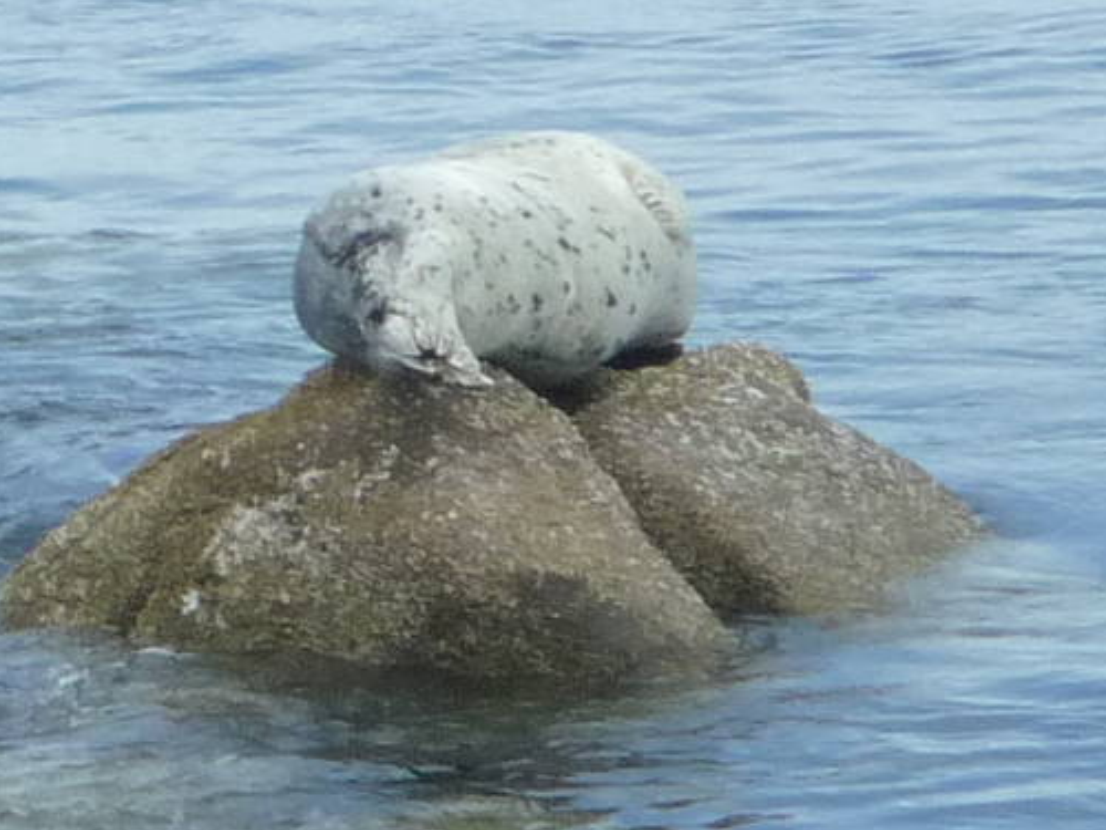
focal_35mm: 1510
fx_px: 48245
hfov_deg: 1.3
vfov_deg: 1.0
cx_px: -507
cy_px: 405
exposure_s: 1/500
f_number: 4.9
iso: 200
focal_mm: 47
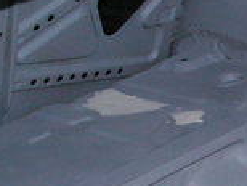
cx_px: 433
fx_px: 1036
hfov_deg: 12.5
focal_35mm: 145
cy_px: 236
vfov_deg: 10.1
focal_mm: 5.86
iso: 160
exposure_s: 1/40
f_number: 2.8
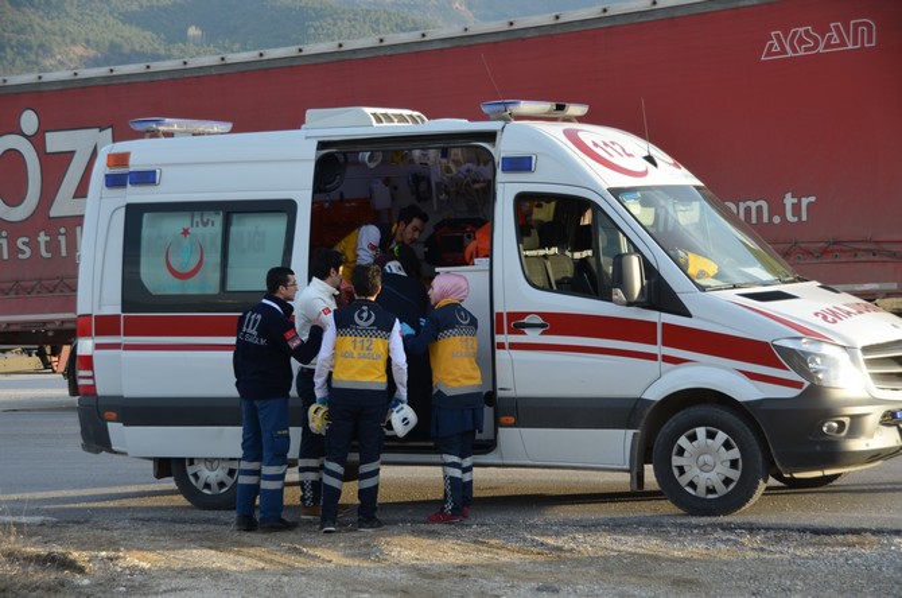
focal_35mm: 93
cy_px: 299
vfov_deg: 14.6
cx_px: 451
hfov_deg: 21.9
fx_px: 2326
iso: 200
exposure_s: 1/160
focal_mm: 62
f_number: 6.3
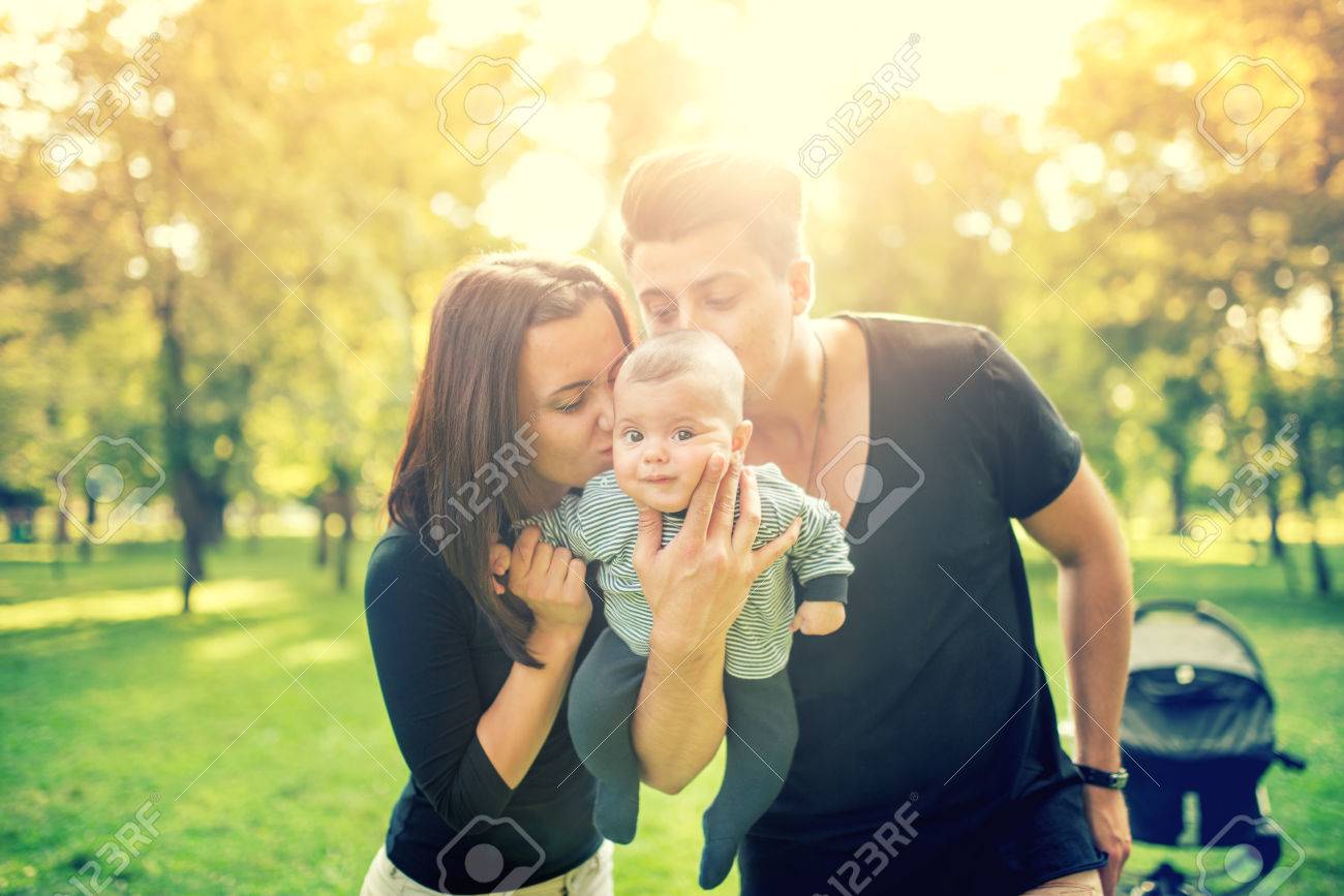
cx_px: 672
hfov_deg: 54.4
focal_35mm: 35
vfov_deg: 37.9
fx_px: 1307
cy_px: 448
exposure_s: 1/500
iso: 160
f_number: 1.4
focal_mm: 35
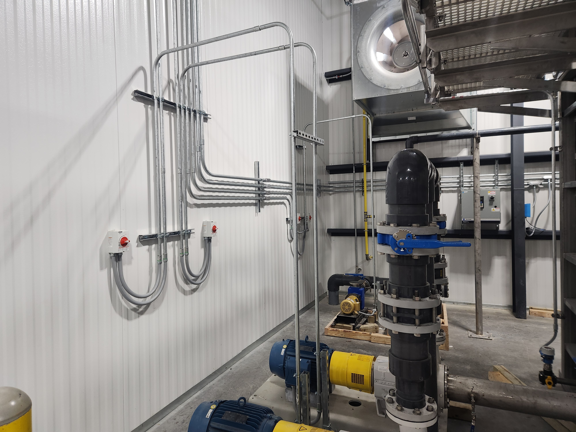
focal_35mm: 23
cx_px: 288
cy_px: 216
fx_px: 383
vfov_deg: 58.9
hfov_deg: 73.9
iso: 250
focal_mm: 5.4
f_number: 1.8
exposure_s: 1/120
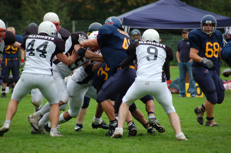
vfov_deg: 4.1
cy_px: 76
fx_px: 2113
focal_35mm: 330
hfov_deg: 6.3
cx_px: 116
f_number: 5.3
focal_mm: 220
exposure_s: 1/500
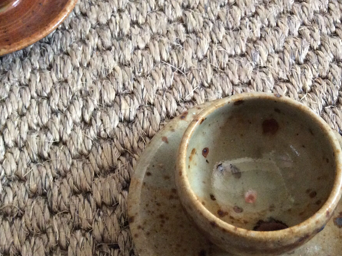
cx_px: 206
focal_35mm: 47
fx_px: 464
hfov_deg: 40.3
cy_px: 165
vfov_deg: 30.6
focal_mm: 3.3
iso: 320
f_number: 2.4
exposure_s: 1/25
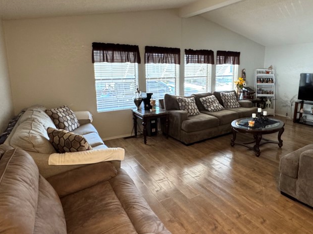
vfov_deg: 58.6
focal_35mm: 23
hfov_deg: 73.4
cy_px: 98
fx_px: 208
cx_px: 182
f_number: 2.2
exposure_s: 1/60
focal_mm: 2.22
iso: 250
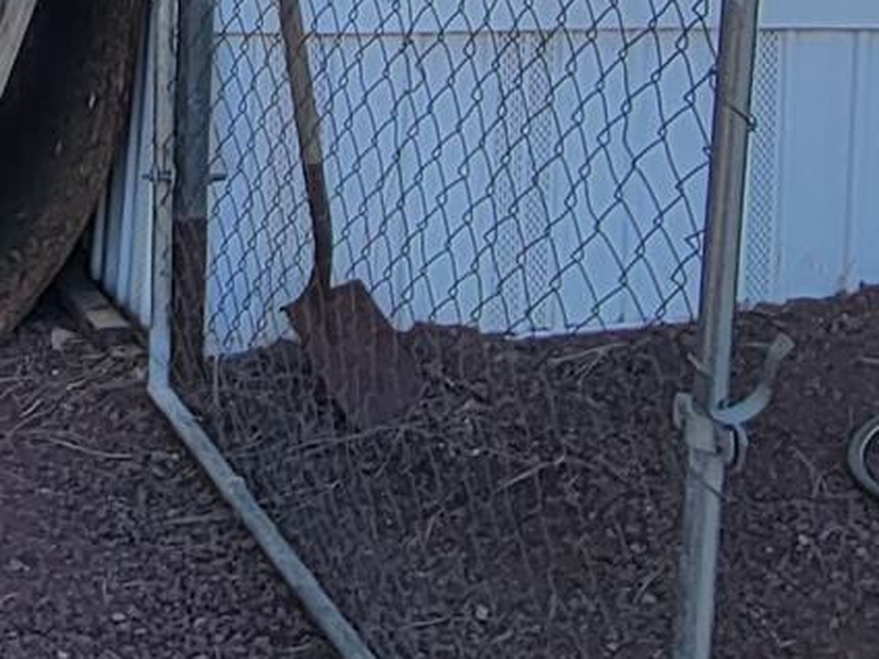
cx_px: -274
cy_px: -406
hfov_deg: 19.6
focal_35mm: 92
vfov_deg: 14.7
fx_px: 2336
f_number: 2.2
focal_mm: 2.2
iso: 50
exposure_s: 1/297
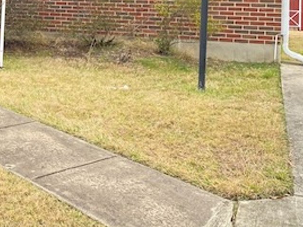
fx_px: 543
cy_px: -14
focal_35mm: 62
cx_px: -22
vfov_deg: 22.5
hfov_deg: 28.6
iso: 32
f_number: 1.8
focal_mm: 4.25
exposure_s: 1/214
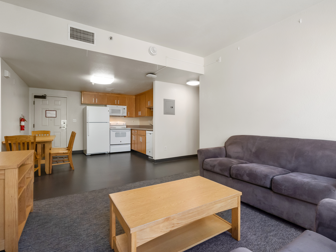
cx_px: 176
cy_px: 121
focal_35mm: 17
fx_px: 165
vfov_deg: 74.7
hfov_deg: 91.0
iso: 800
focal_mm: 10
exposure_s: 1/30
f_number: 8
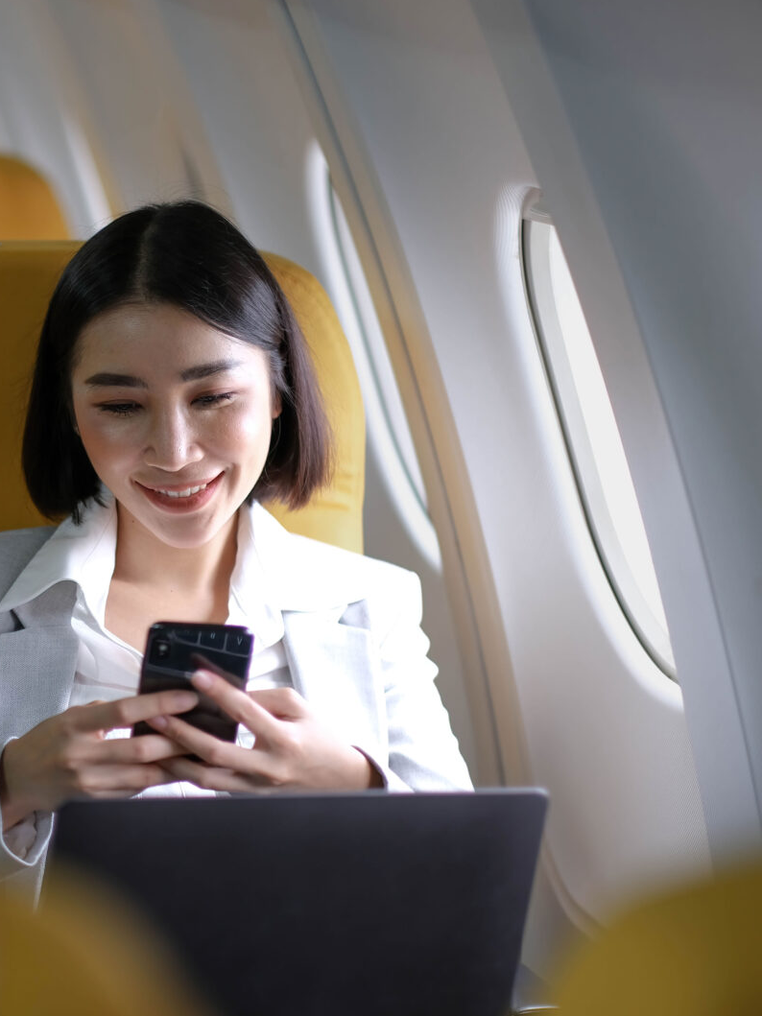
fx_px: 3581
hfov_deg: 12.0
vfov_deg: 16.2
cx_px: 17
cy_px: 506
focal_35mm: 122
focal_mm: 56
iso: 160
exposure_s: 1/125
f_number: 1.2
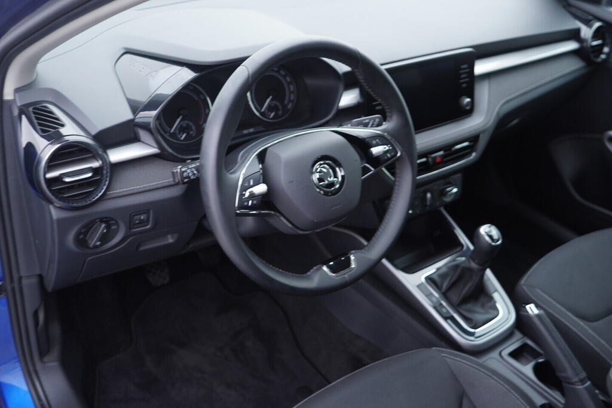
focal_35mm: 36
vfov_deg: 36.9
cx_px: 306
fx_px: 612
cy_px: 204
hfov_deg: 53.1
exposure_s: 1/40
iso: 250
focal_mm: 24
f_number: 2.8
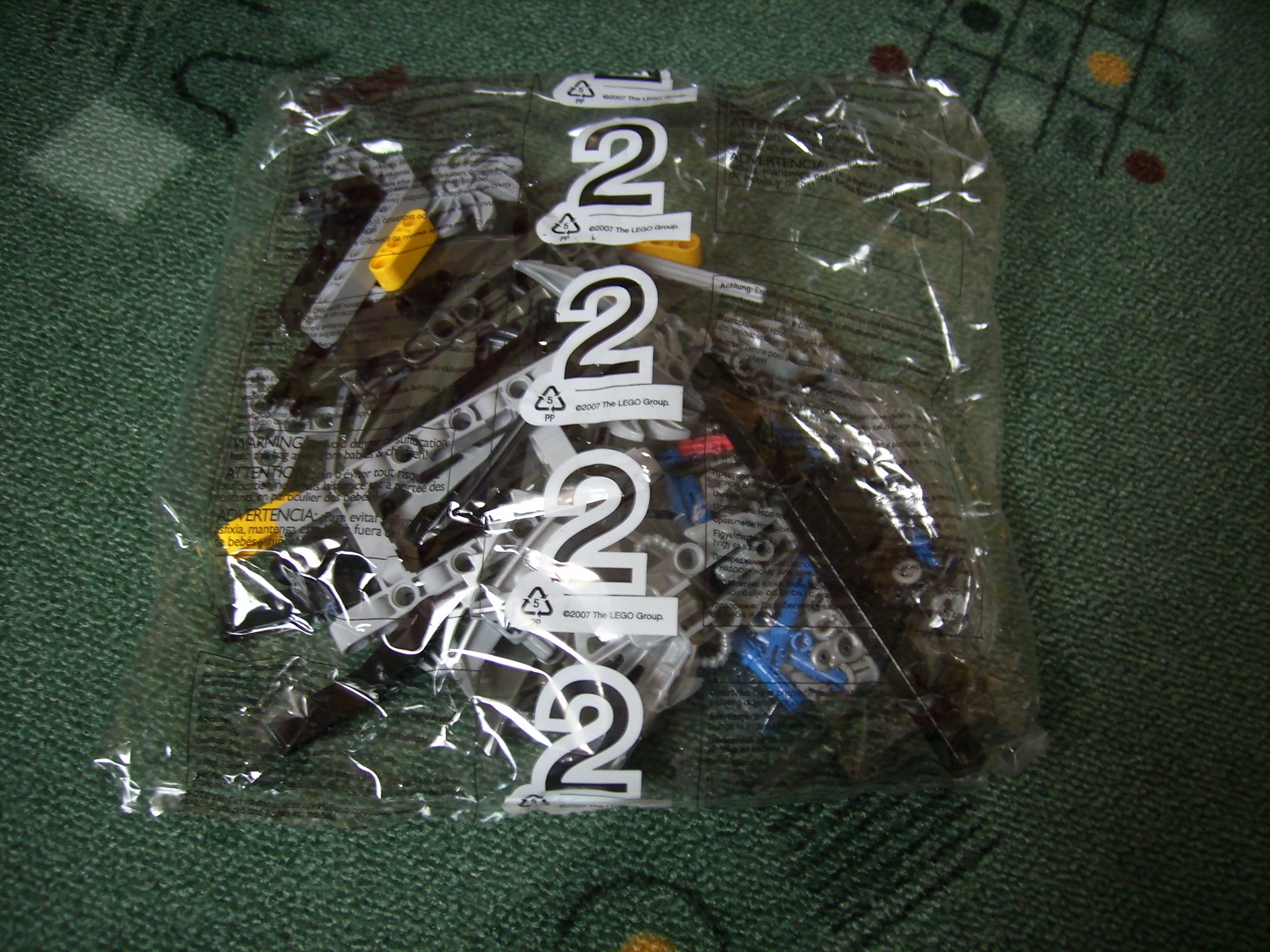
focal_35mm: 32
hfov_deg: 56.8
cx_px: 635
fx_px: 1174
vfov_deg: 44.2
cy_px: 476
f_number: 2.8
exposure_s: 1/8
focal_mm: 5.99
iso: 50
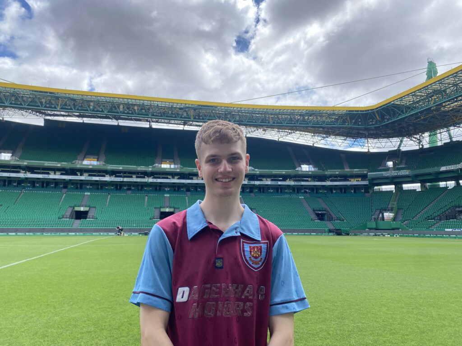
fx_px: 347
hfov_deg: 67.3
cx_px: 231
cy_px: 173
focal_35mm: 26
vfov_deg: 53.1
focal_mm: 4.25
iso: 32
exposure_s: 1/1701
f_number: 1.8
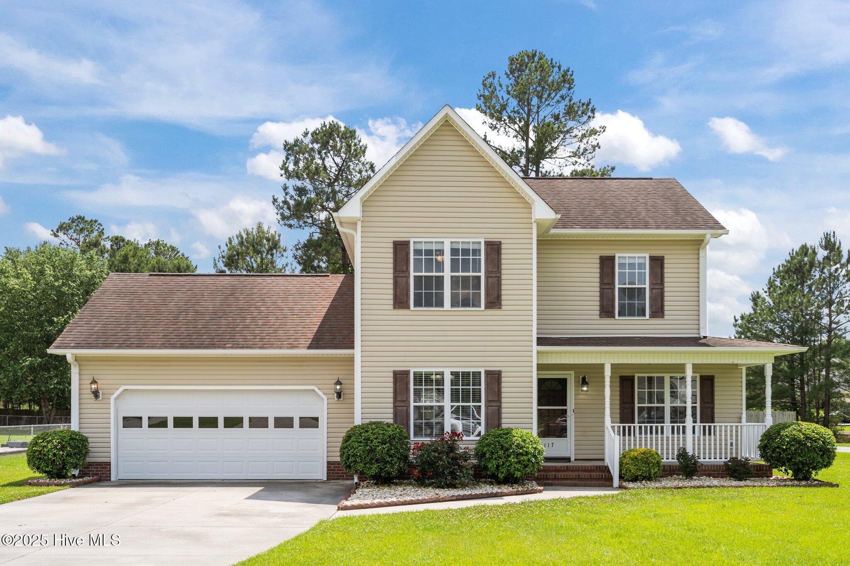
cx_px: 425
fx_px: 708
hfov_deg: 61.9
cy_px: 283
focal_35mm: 30
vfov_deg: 43.6
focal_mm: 30
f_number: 7.1
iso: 64
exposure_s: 1/200
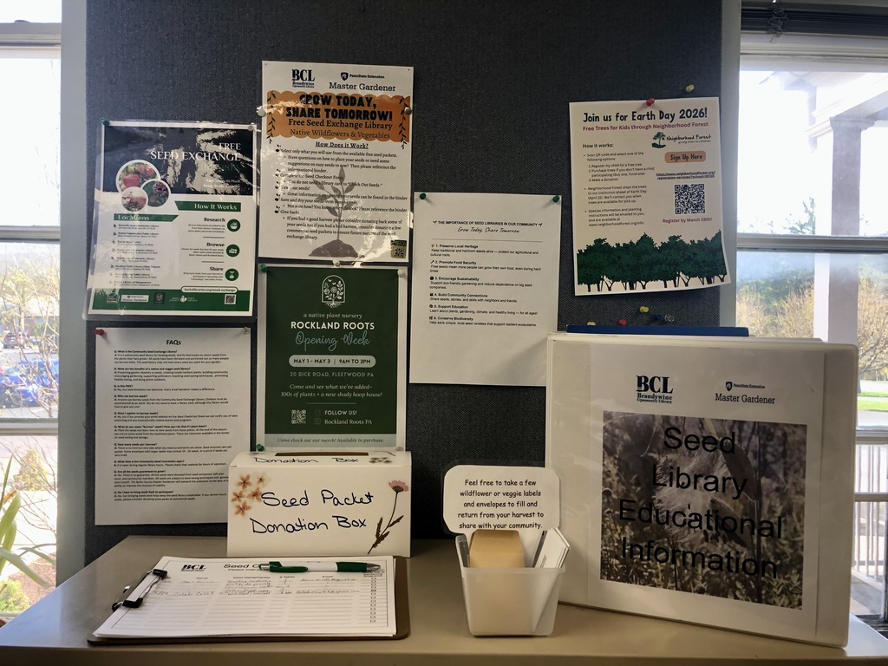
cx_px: 444
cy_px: 333
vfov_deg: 49.7
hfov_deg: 63.4
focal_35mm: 28
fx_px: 718
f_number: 1.8
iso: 64
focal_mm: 3.99
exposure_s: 1/120
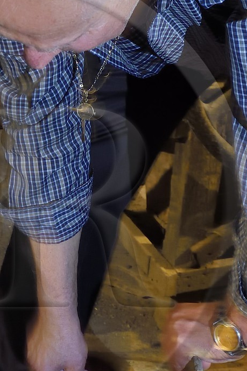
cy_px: 209
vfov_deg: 18.9
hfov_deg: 12.5
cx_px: -1
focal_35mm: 108
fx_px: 1113
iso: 3200
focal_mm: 31
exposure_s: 1/4
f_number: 8
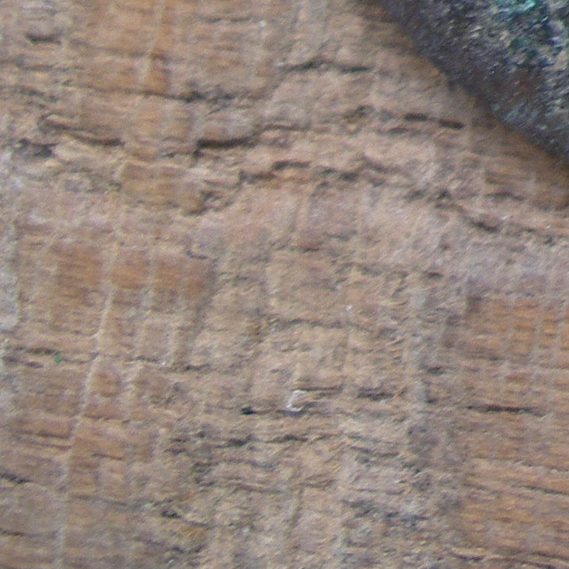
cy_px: -285
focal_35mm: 136
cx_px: 968
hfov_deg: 12.0
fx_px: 2529
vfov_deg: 12.2
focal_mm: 7.8
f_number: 2.8
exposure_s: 1/40
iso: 125
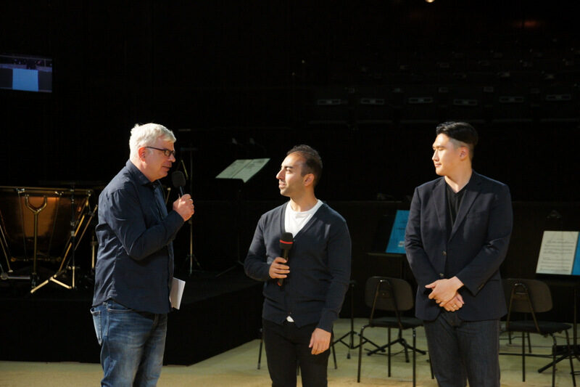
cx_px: 290
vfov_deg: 16.5
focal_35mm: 82
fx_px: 1329
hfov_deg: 24.6
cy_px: 194
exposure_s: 1/100
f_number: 5
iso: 1600
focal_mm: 55
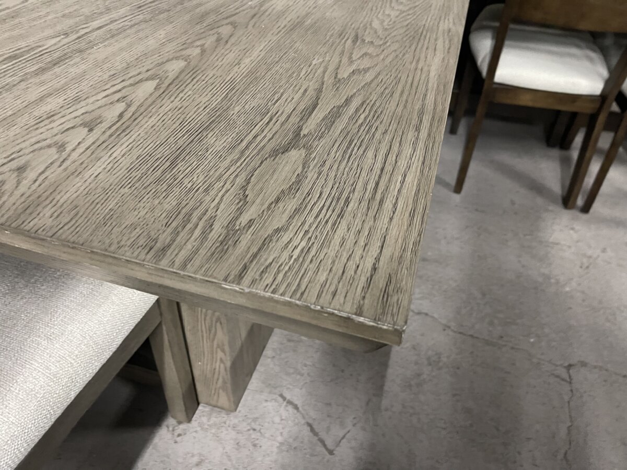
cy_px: 235
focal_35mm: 25
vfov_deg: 54.9
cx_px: 314
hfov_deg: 69.4
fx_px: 453
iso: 640
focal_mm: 5.1
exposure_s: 1/40
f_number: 1.6
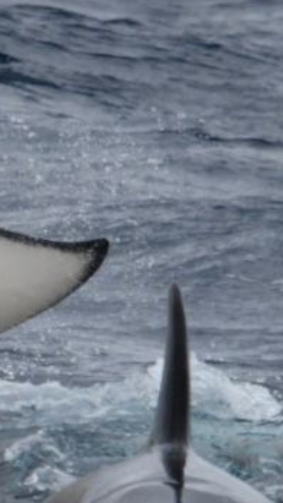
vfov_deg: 1.9
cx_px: 9
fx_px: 15380
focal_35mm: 1154
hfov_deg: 1.1
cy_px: 288
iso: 1400
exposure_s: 1/8000
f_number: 6.3
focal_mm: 480
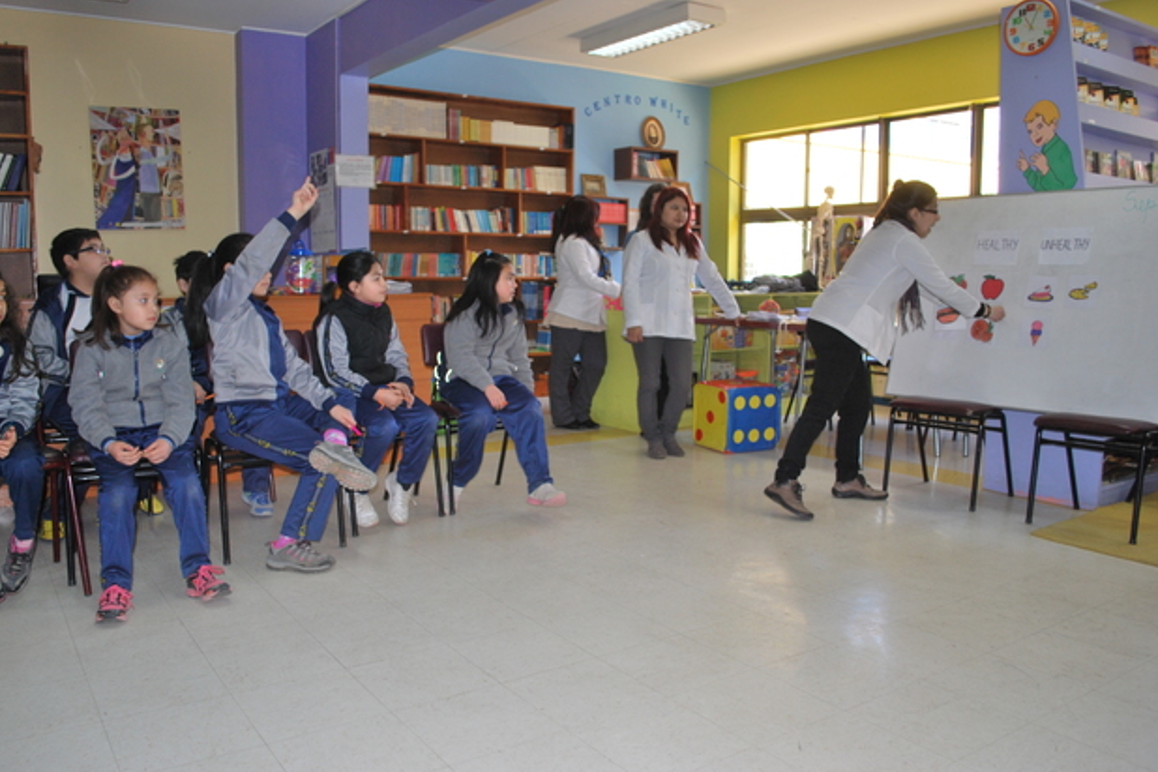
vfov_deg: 46.4
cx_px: 570
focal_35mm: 28
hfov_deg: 65.5
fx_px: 901
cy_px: 379
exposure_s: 1/60
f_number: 3.5
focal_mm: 18
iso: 200
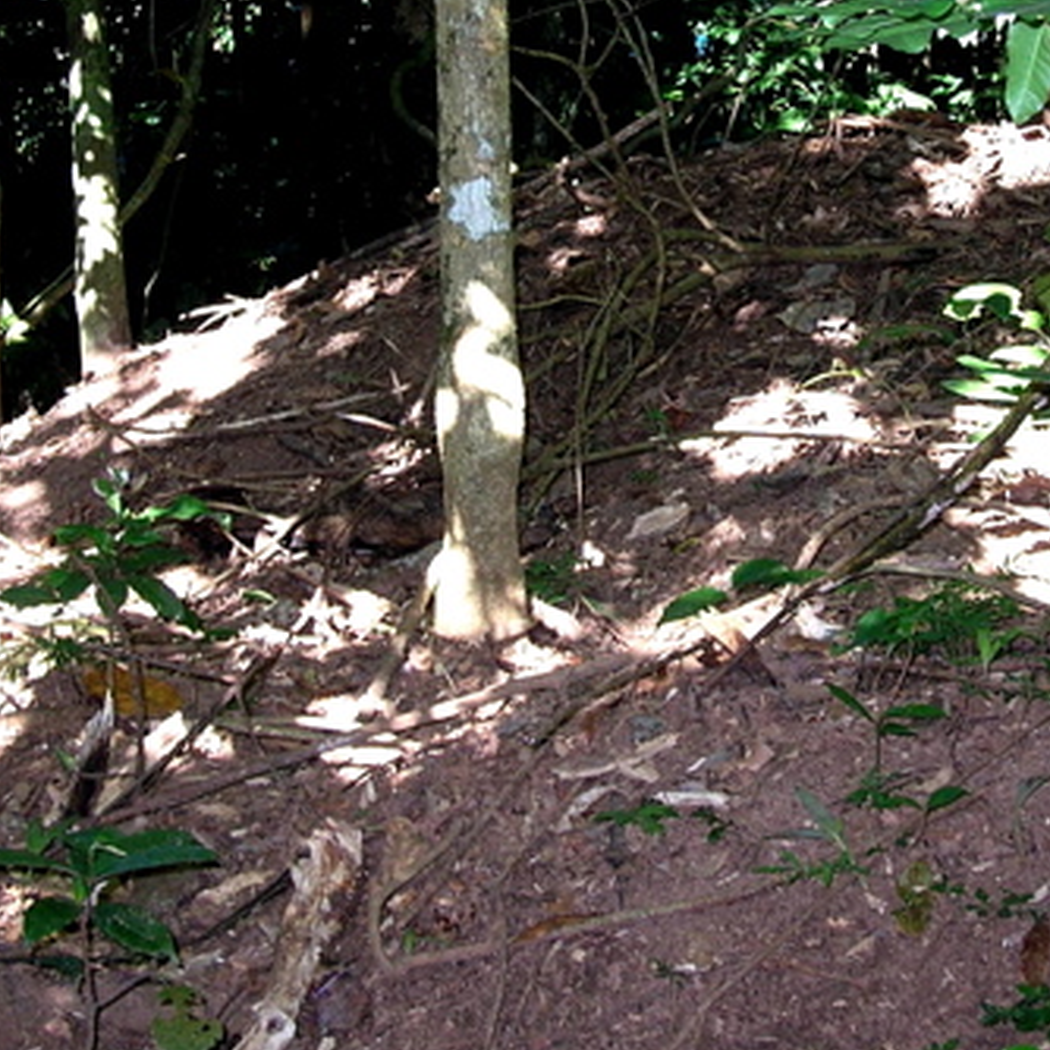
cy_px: 307
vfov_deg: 27.9
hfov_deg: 27.8
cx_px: 761
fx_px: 2093
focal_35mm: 61
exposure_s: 1/30
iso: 50
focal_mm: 6
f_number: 2.7
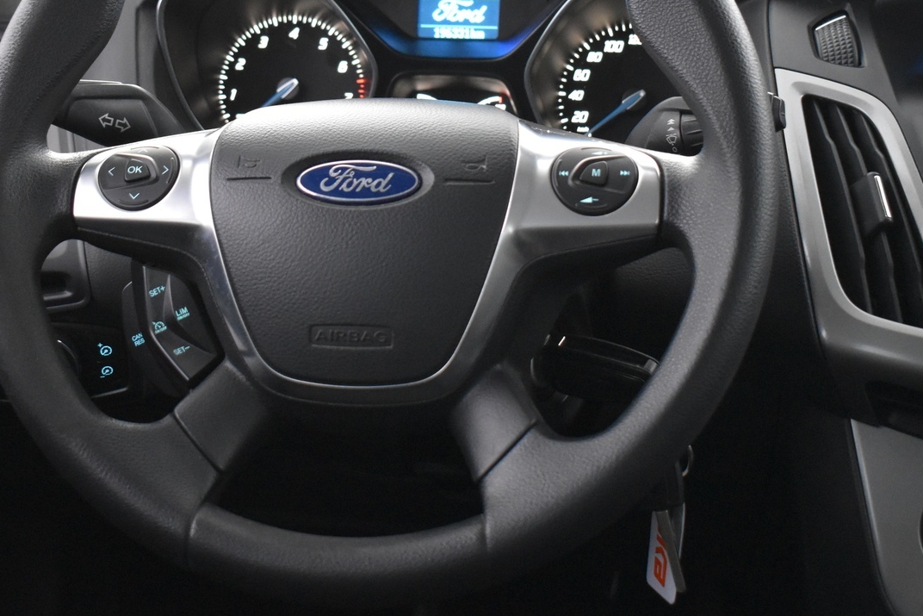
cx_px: 398
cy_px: 215
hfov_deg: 29.6
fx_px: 1744
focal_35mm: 68
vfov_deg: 20.0
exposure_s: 1/15
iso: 3200
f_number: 4.2
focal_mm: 30
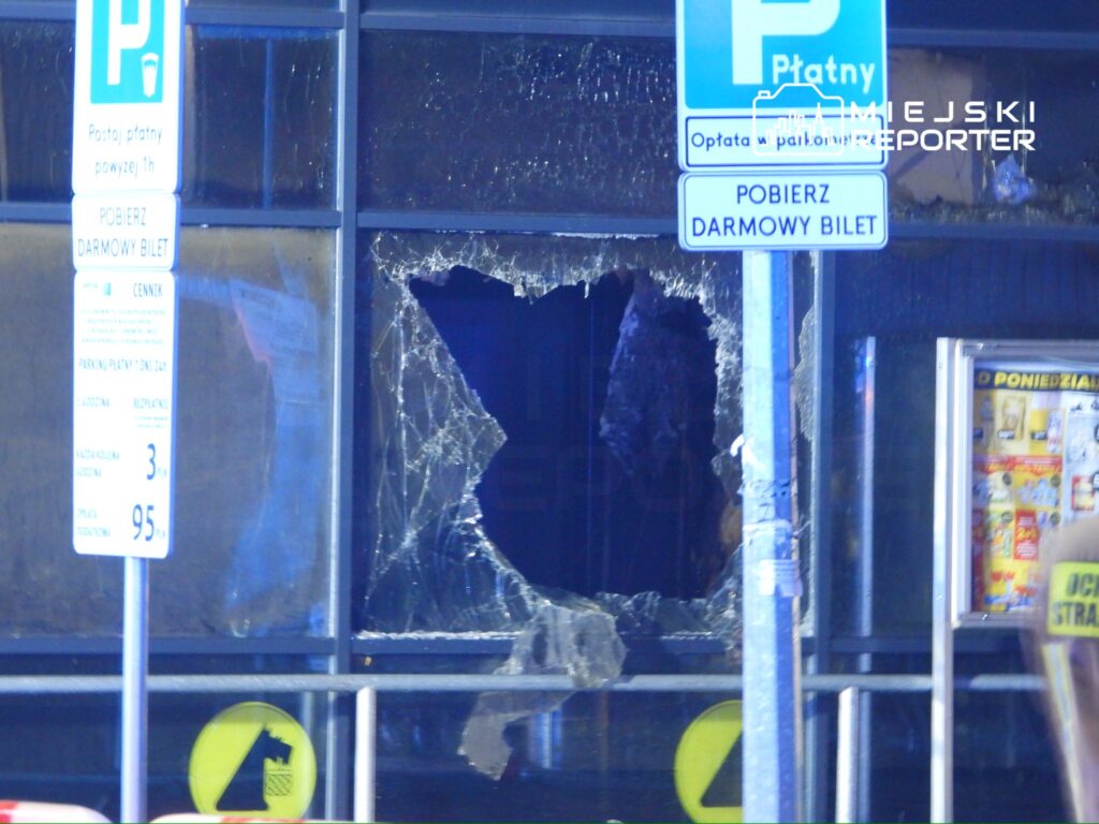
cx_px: 550
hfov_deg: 5.4
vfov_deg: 4.0
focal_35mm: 370
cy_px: 412
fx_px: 11747
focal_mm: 66.5
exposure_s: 1/1.3
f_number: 5
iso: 800
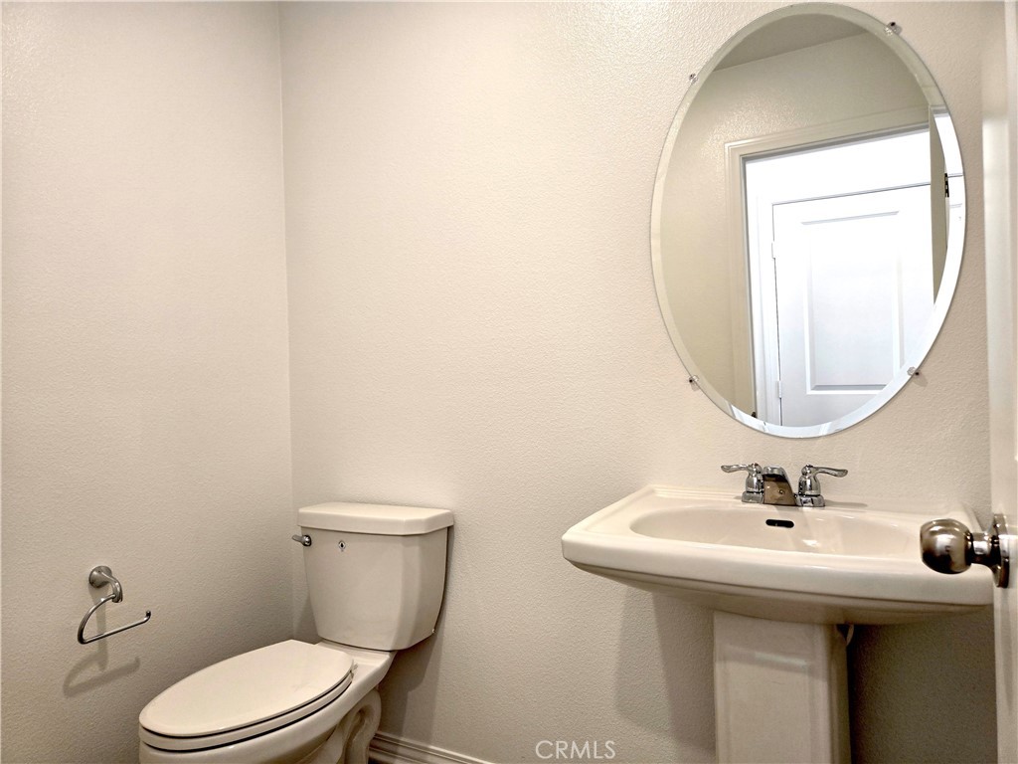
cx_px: 509
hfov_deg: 73.9
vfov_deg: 58.9
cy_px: 382
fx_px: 676
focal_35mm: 23
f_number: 1.8
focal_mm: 5.4
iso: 100
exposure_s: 1/120
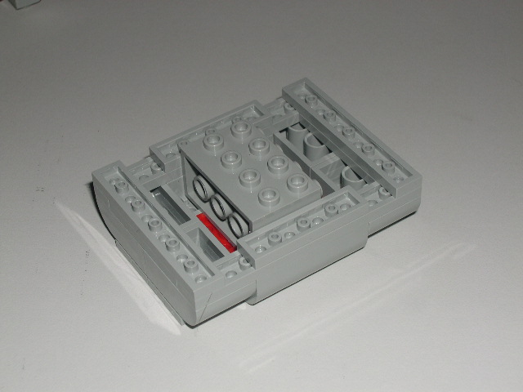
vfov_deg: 19.1
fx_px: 1163
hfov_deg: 25.3
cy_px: 196
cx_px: 262
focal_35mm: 77
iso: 100
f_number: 10.8
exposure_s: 1/60
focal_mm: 16.3
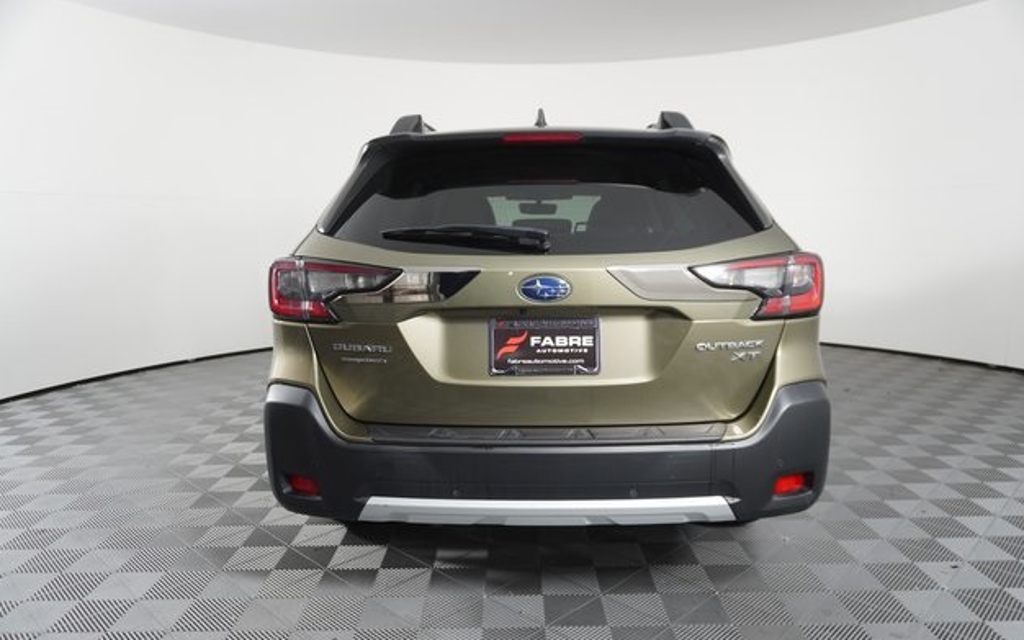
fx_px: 698
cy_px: 346
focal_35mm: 25
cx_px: 520
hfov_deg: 72.6
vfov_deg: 49.2
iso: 400
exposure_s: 1/160
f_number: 4
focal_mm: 16
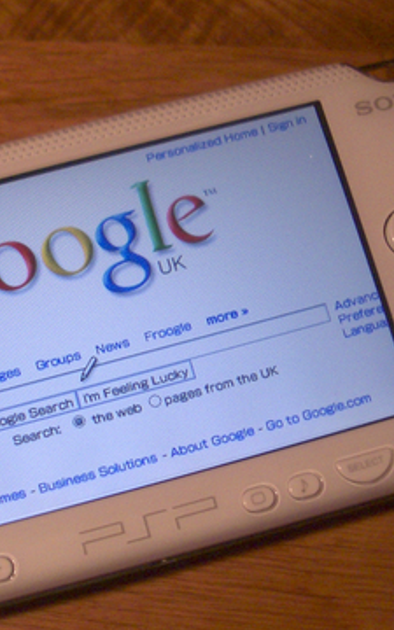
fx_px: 1134
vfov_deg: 31.0
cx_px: 91
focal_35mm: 66
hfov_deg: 19.5
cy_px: 354
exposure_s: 1/60
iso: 100
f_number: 2.6
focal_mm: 5.8
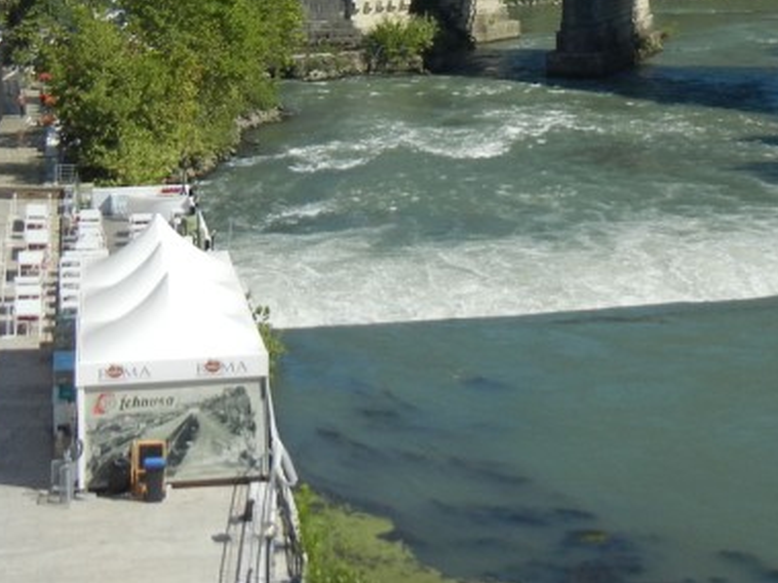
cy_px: 33
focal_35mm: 81
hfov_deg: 23.9
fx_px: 1820
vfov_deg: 17.9
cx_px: 565
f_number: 7
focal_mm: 5.4
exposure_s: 1/471
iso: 160
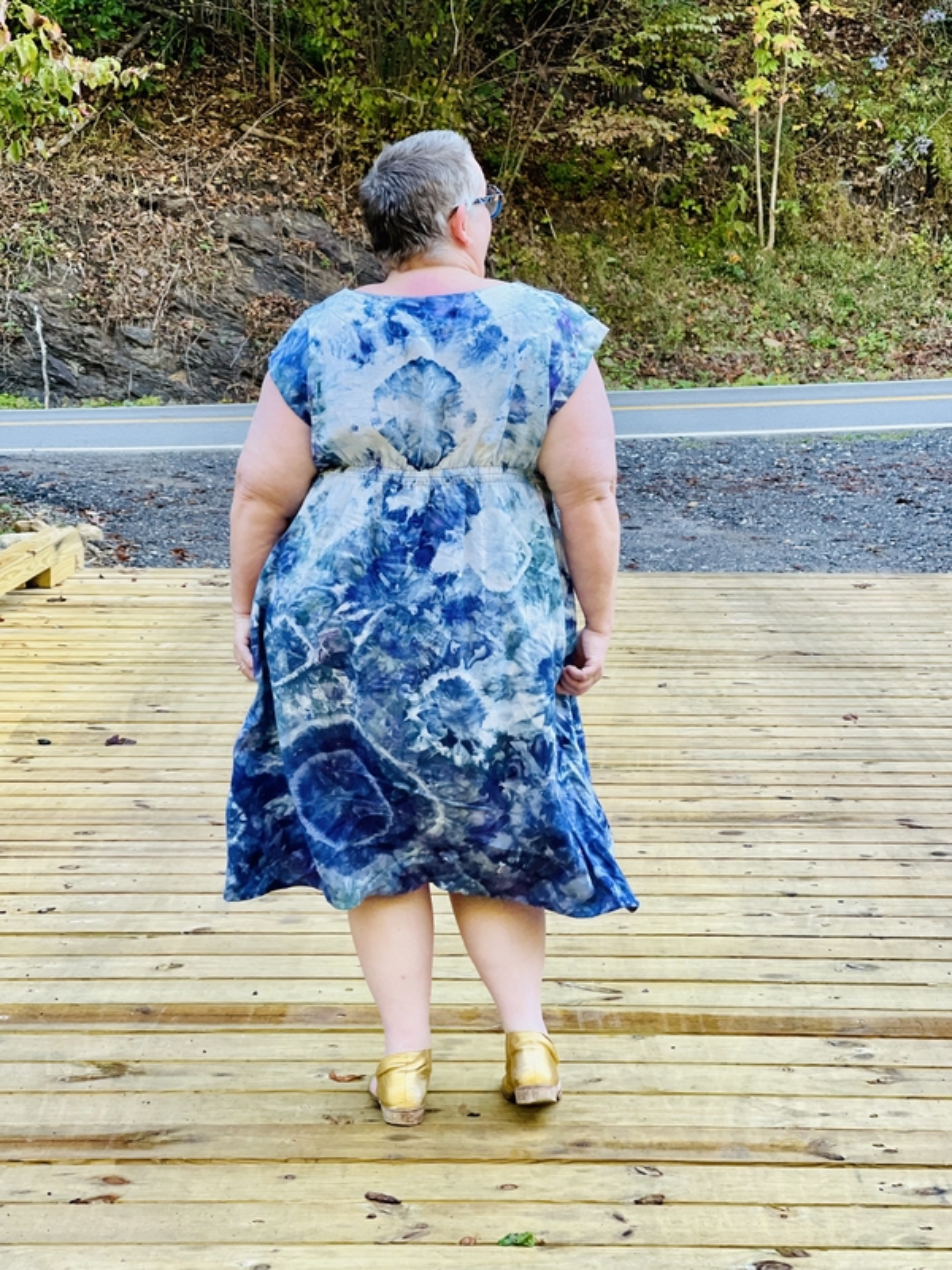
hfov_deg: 22.9
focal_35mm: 64
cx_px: 476
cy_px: 635
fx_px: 2347
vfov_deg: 30.3
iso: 80
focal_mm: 7.5
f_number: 2.2
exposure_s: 1/121
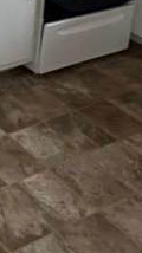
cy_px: -148
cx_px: -201
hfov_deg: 12.7
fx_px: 490
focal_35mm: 73
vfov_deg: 22.5
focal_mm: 2.22
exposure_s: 1/60
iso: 640
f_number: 2.2
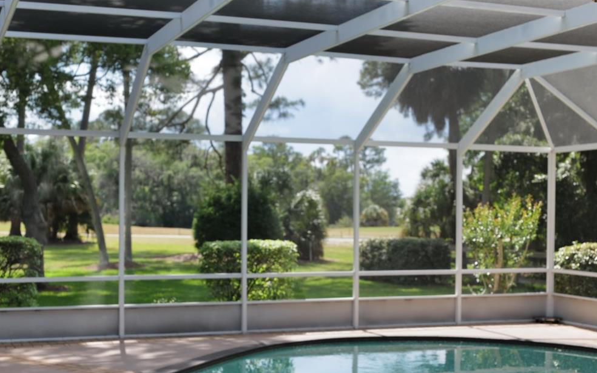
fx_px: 944
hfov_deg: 35.1
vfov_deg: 22.3
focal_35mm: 58
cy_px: 231
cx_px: 272
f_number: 3.5
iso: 100
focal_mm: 35
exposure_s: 1/400
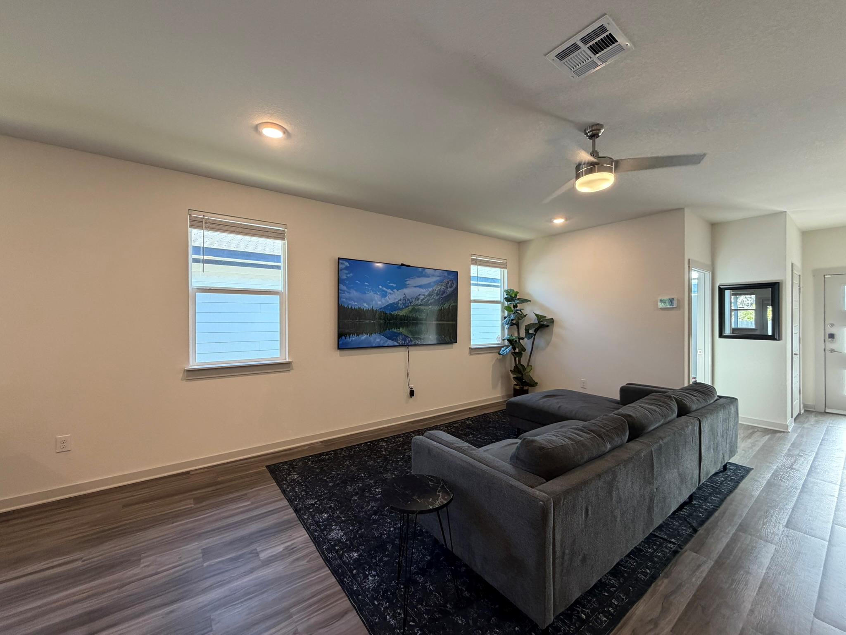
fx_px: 342
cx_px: 423
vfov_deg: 85.7
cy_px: 318
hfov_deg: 102.1
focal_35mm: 14
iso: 320
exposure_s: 1/120
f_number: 2.2
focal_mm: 2.22
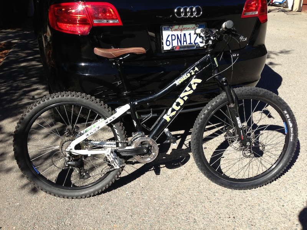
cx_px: 154
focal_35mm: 33
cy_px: 115
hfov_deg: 55.4
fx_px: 293
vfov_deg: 42.9
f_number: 2.4
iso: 50
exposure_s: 1/696
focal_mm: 4.13
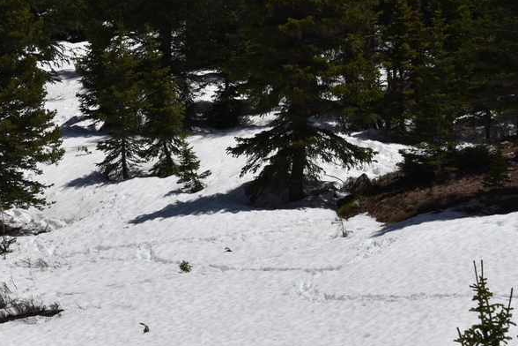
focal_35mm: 392
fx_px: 5640
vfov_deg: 3.5
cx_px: 95
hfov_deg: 5.3
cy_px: 175
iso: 100
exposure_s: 1/500
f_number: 11
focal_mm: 180
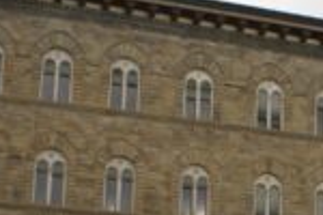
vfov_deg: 12.3
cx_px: 353
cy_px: 288
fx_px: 969
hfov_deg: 18.2
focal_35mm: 108
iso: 100
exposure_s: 1/60
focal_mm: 18
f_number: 6.3
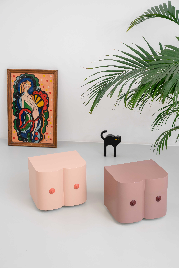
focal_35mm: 59
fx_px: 440
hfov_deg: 23.0
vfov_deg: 33.9
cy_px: 134
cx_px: 90
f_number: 4.5
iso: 640
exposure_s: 1/125
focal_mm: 59
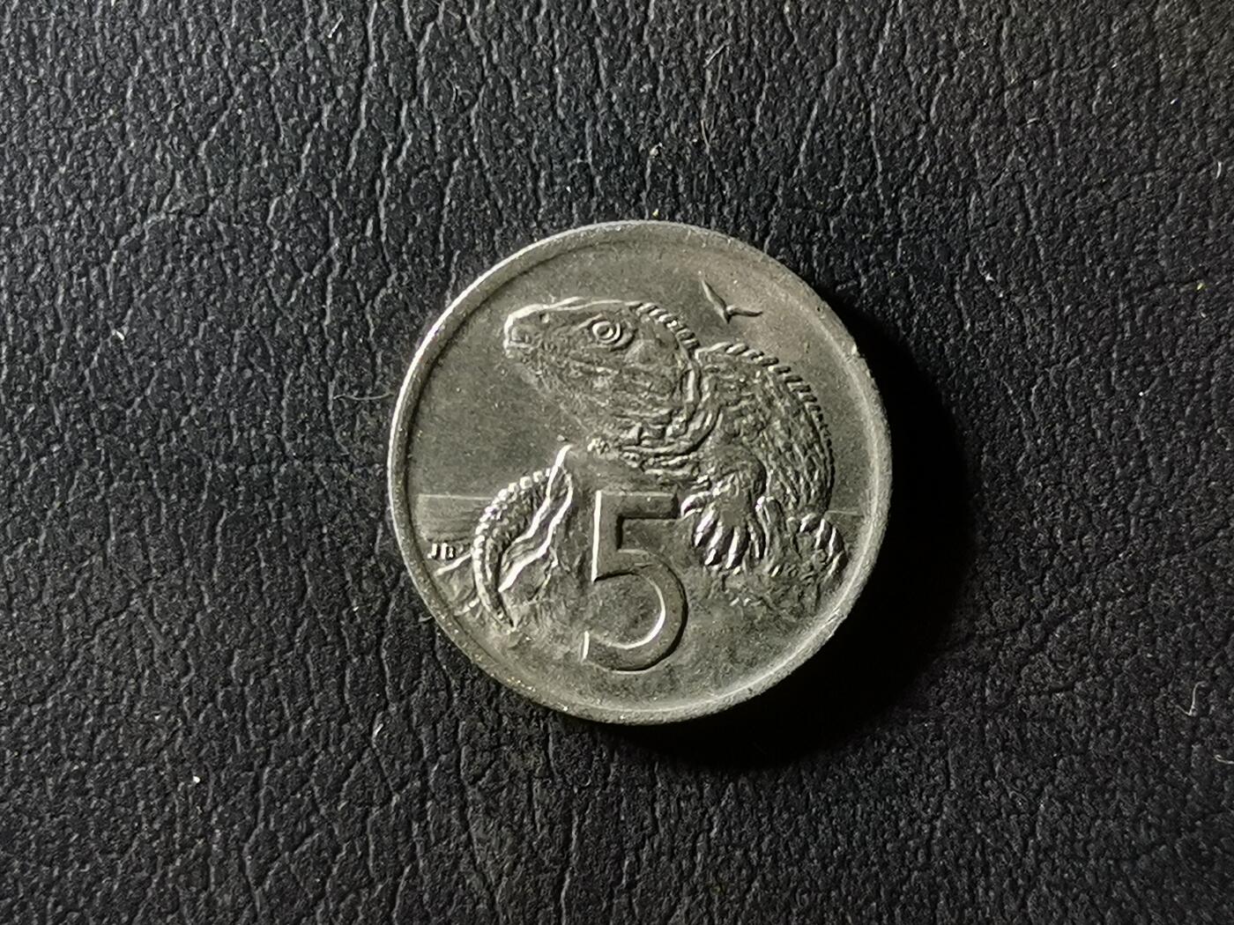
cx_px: 617
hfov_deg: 23.8
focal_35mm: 82
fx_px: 2923
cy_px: 462
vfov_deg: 18.0
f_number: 1.8
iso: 50
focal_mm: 4.75
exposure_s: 1/819
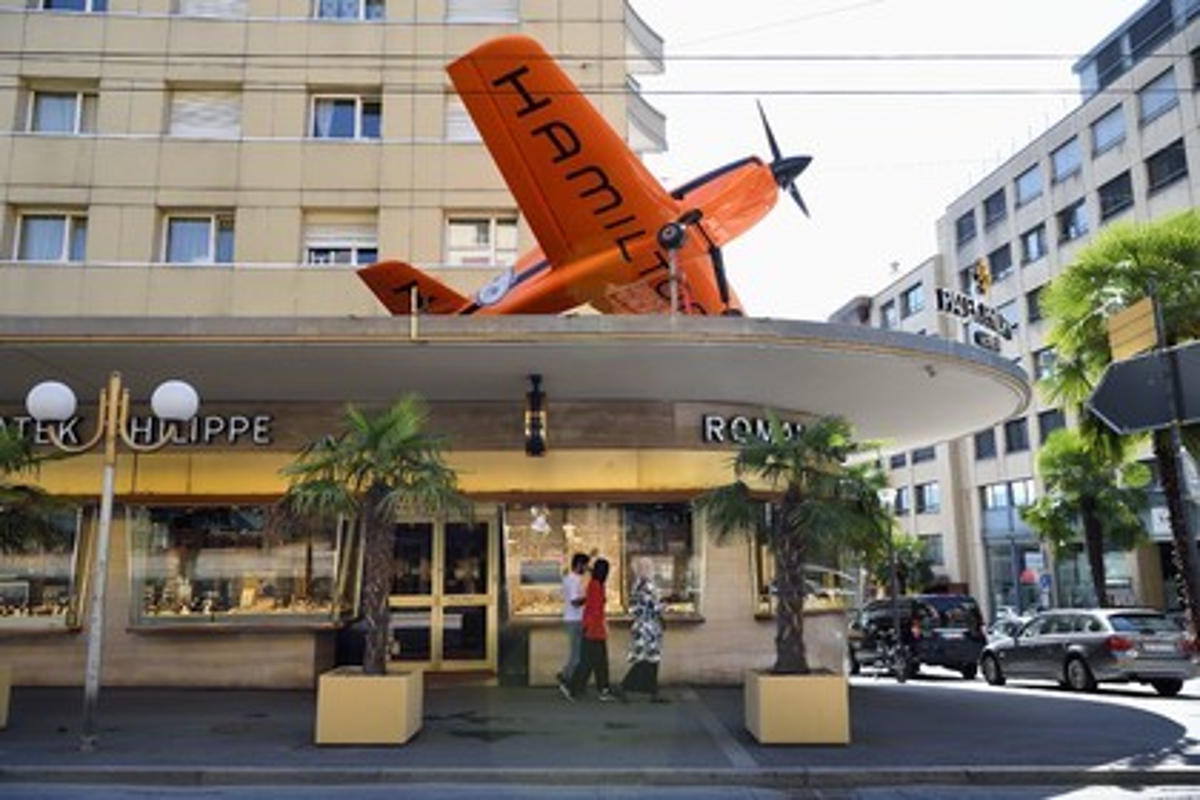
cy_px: 400
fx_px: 967
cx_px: 600
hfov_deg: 63.7
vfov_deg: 45.0
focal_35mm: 29
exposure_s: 1/200
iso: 200
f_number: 8
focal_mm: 29
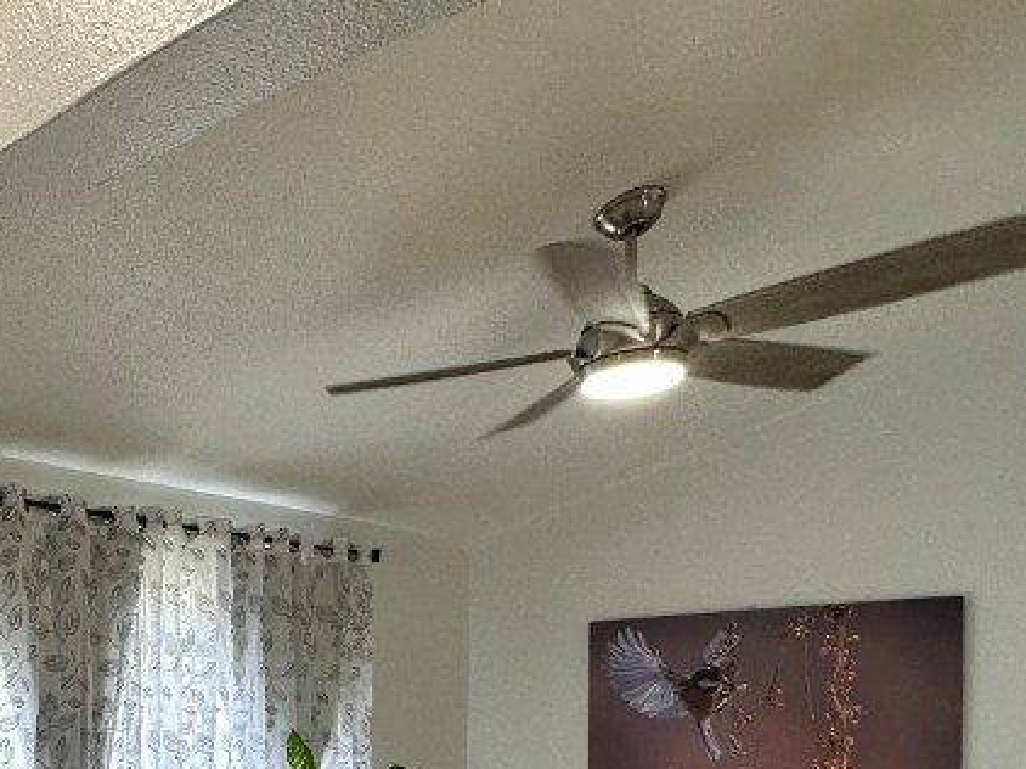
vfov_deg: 38.0
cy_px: 737
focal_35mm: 34
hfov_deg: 46.2
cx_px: 24
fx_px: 1007
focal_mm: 2.22
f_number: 2.2
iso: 160
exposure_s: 1/120
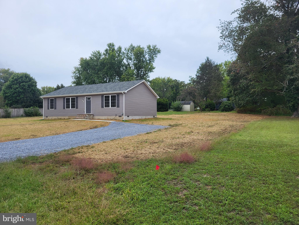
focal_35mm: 26
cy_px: 112
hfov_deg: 67.3
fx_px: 225
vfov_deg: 53.1
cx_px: 150
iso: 40
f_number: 1.8
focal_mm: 5.4
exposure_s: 1/1513
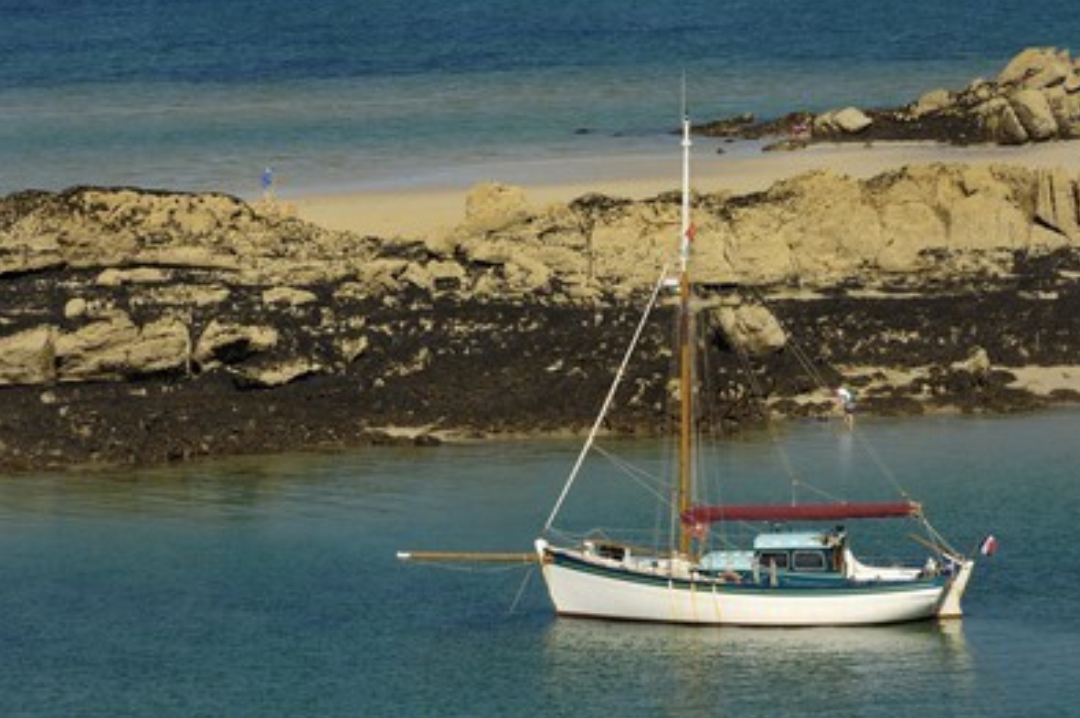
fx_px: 6011
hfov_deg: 10.3
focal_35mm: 201
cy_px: 343
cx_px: 533
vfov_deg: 6.8
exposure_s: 1/400
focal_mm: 125
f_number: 7.1
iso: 100
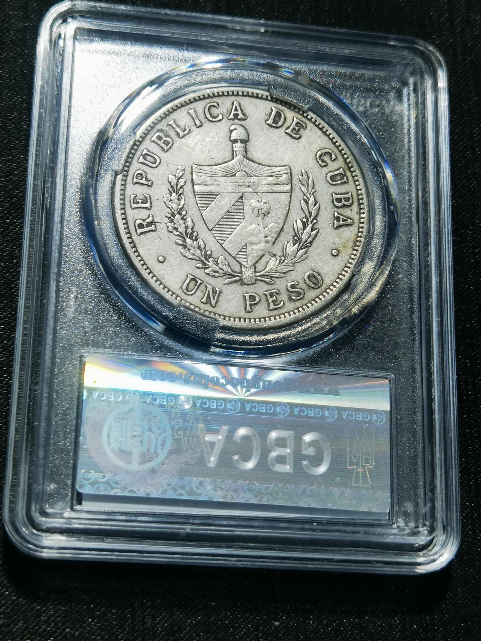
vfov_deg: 30.3
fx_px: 1186
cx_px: 240
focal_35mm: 64
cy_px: 320
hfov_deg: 22.9
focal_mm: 6.67
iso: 100
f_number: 1.9
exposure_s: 1/100
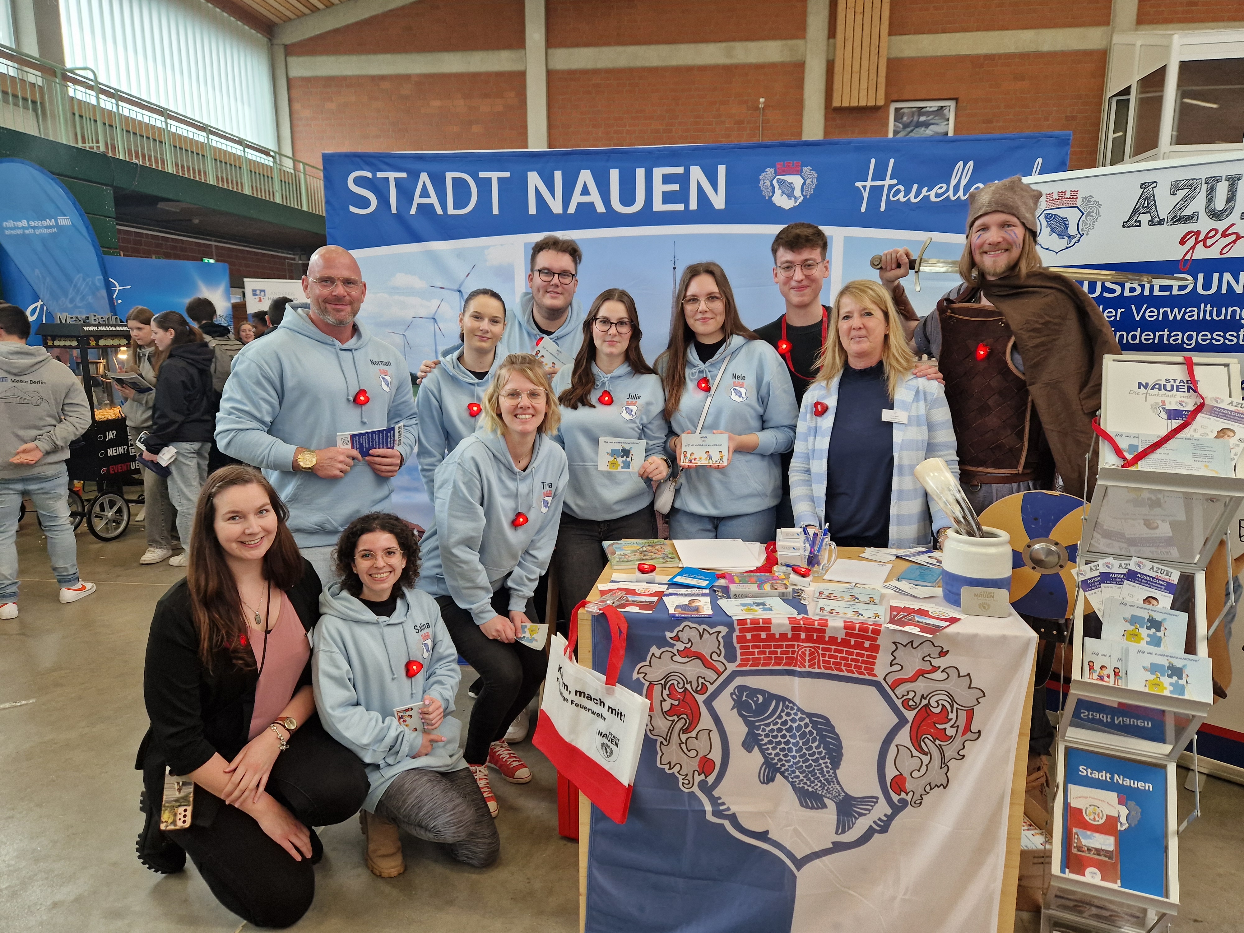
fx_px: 827
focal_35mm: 23
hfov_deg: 73.9
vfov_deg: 58.9
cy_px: 466
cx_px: 622
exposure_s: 1/180
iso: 125
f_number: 1.8
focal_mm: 5.4
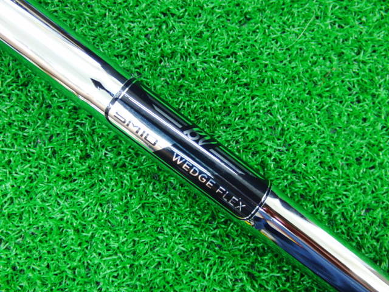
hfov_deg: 50.1
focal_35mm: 37
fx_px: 416
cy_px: 146
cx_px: 194
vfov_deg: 38.7
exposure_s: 1/20
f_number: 3.6
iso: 400
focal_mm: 6.42
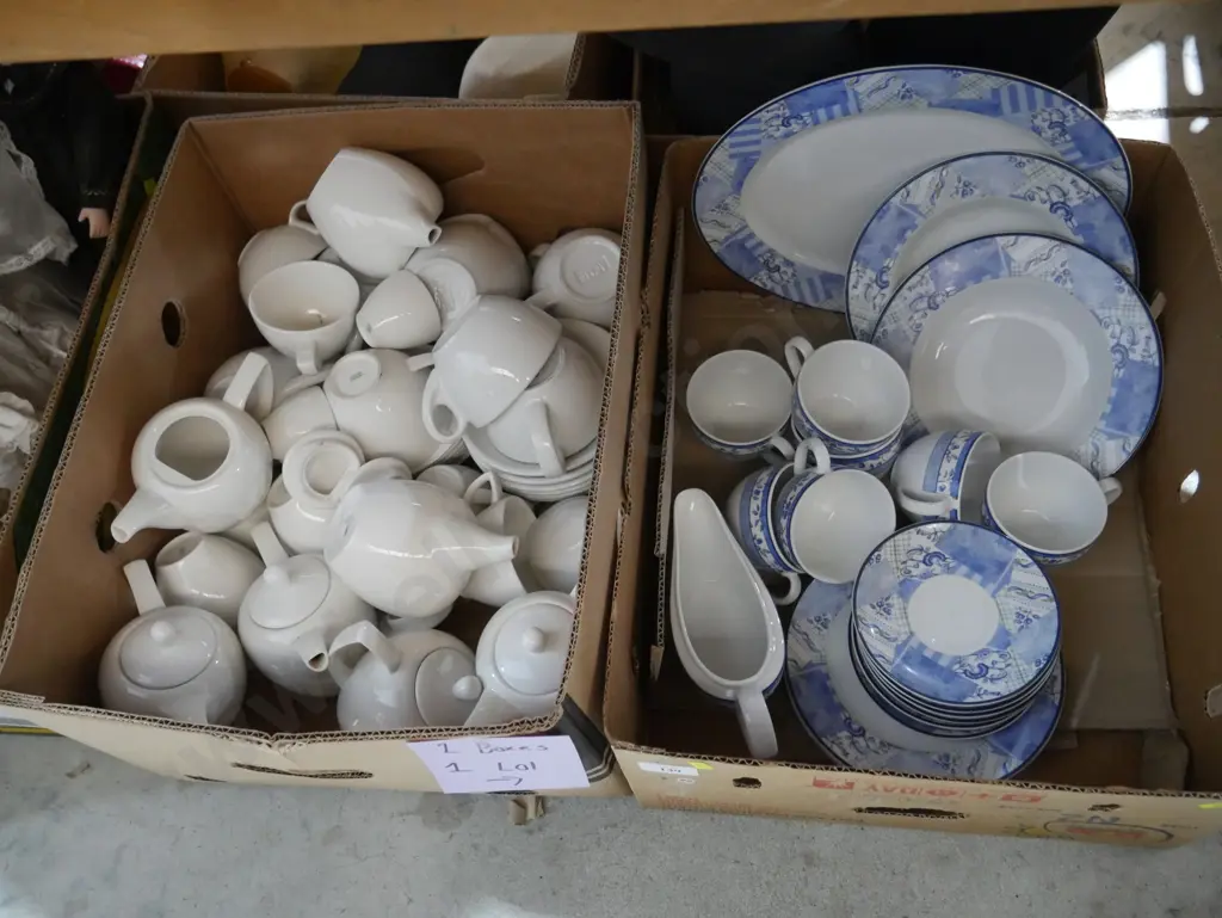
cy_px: 459
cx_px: 611
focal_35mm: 30
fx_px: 1060
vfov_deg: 46.8
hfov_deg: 59.9
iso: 3200
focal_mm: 15
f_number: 3.6
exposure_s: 1/50
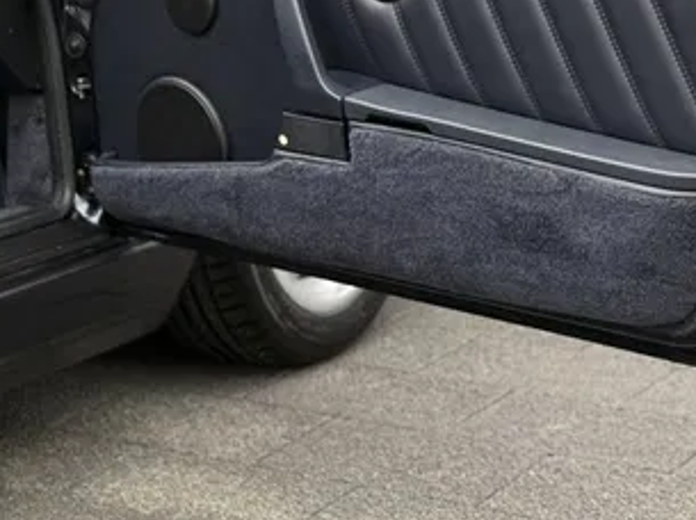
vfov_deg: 12.1
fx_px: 2430
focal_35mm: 121
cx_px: 155
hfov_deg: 16.2
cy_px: 0
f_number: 1.78
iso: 160
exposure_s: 1/61
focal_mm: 6.76
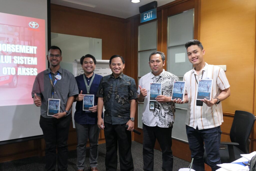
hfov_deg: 65.5
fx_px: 199
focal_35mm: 28
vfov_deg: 46.4
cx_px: 128
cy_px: 86
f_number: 2.5
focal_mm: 10.4
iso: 1000
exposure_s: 1/80
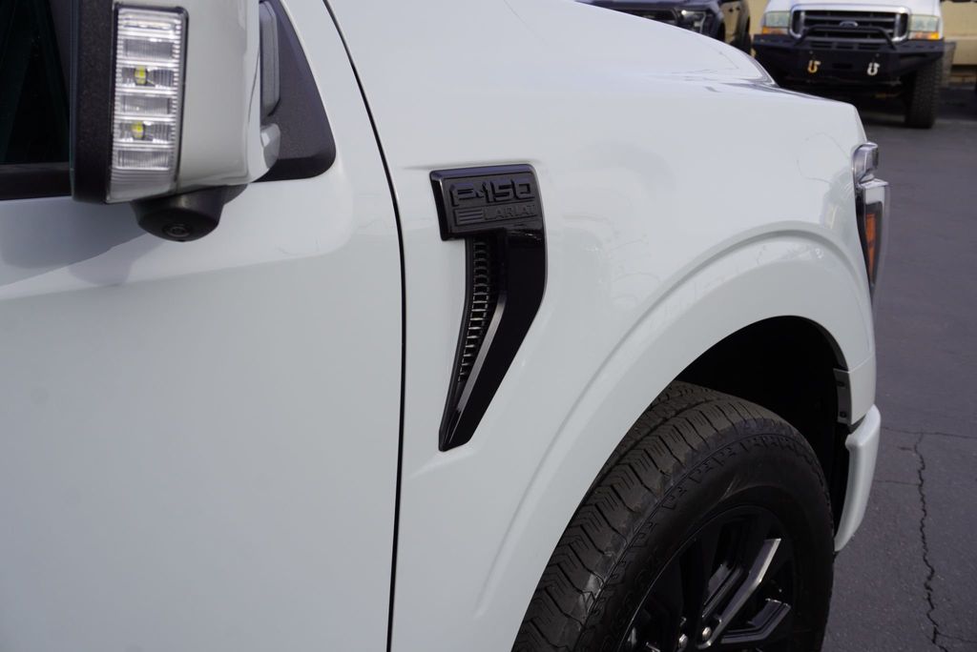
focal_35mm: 38
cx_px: 488
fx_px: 1018
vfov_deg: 35.5
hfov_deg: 51.3
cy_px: 326
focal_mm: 25
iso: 100
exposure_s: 1/100
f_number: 8
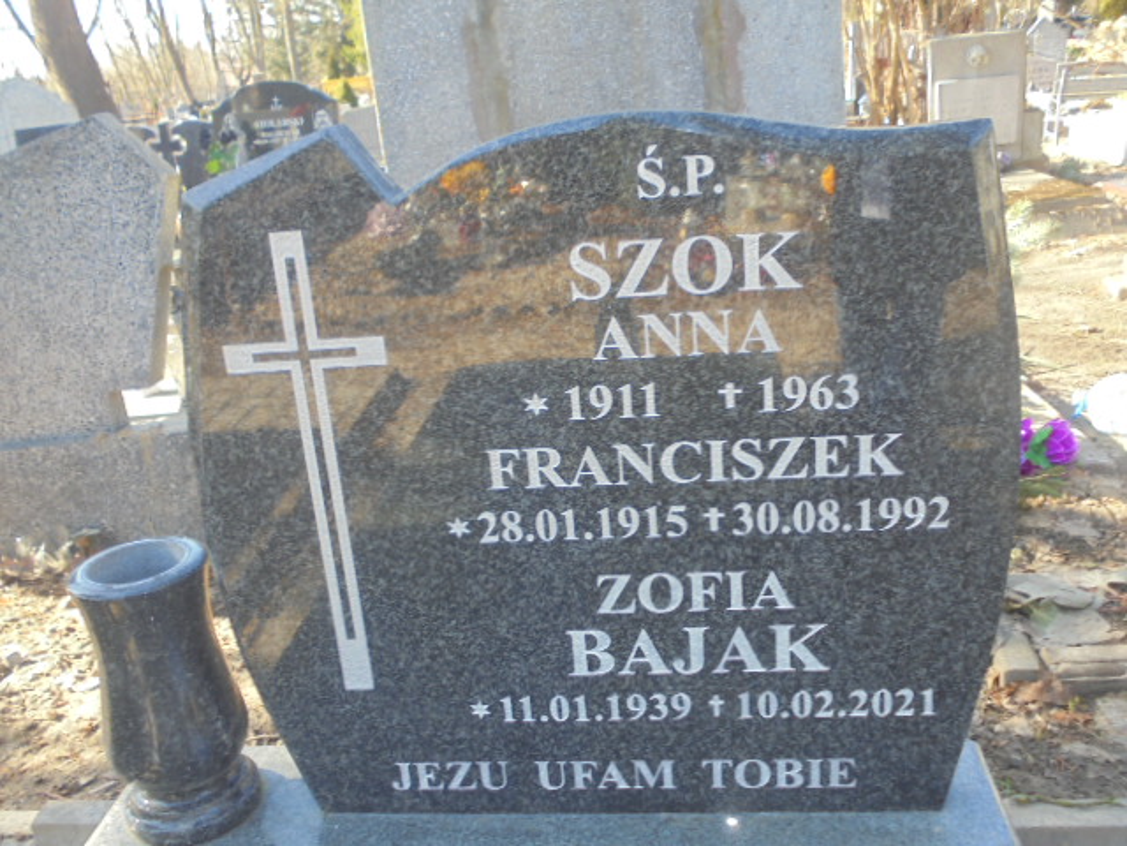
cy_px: 423
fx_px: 1107
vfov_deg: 41.8
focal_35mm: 34
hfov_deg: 54.0
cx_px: 564
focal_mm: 6.1
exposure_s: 1/60
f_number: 4
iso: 100
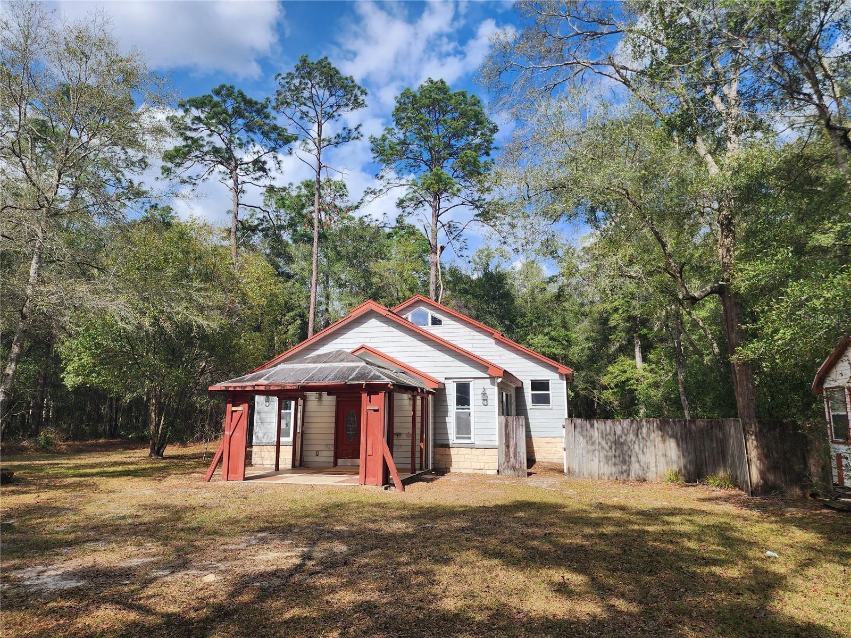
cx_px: 426
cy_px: 319
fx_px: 565
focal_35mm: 23
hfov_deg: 73.9
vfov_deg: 58.9
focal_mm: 6.4
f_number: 1.8
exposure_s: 1/1000
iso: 12
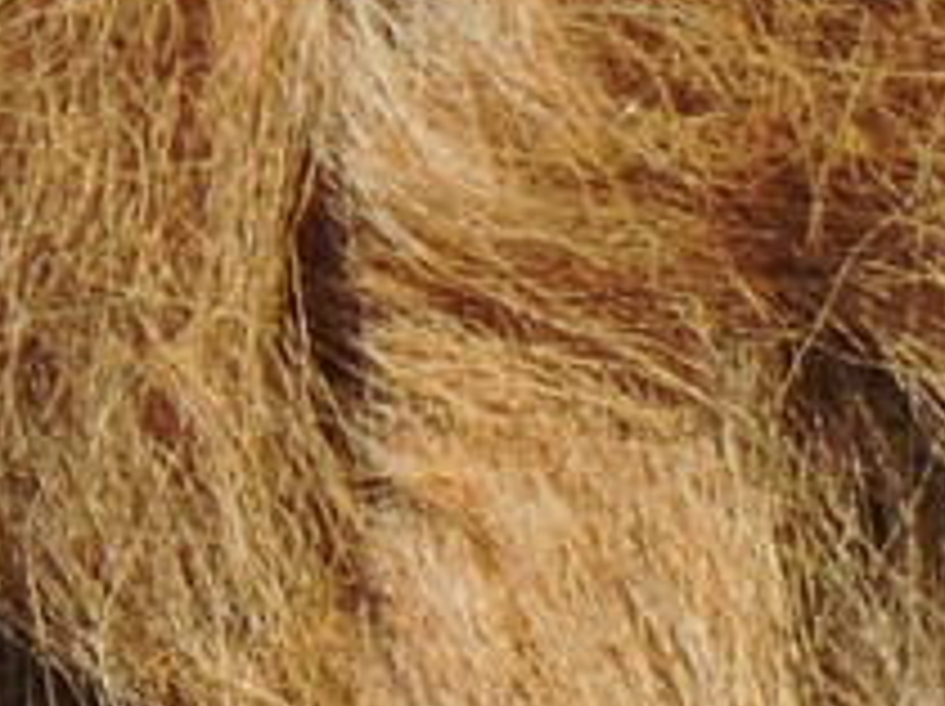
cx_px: 3056
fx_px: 114391
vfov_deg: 0.4
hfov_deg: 0.5
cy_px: 1336
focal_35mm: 4195
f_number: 5.6
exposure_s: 1/400
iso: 100
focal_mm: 98.5
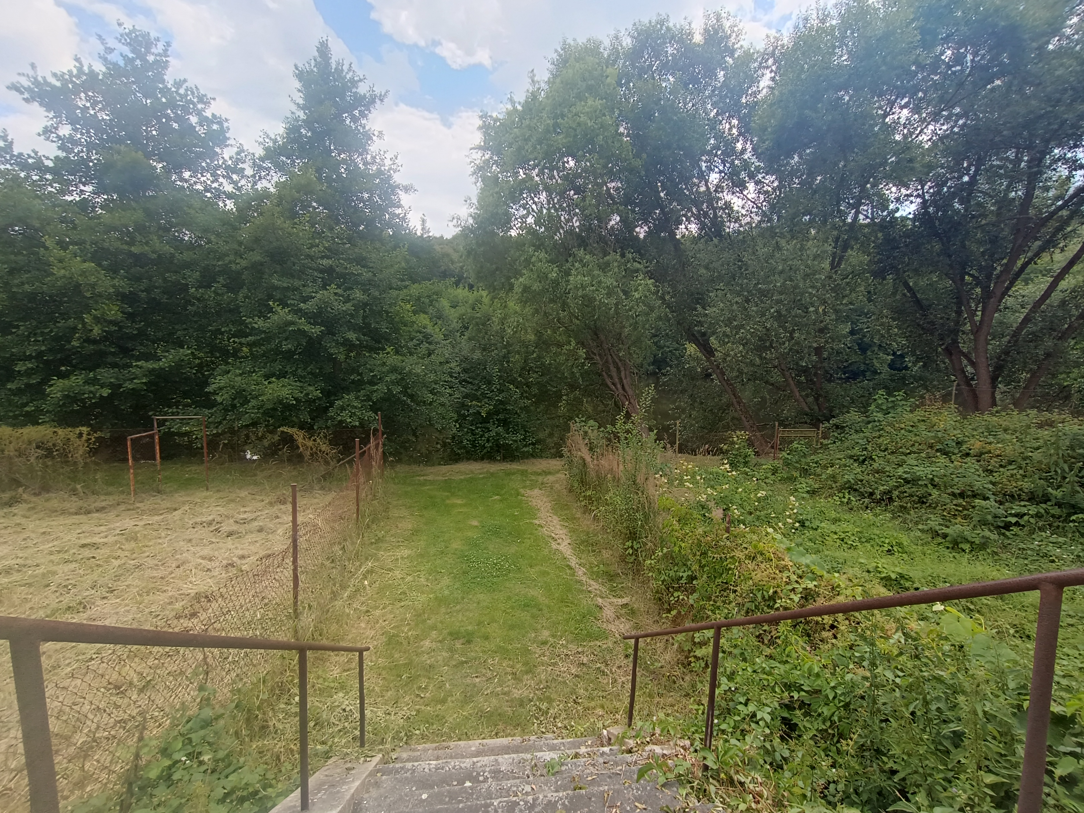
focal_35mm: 16
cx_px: 542
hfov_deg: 94.5
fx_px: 501
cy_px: 406
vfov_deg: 78.1
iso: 50
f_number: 2.2
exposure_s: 1/305
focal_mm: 1.66
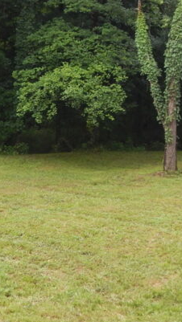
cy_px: 96
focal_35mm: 64
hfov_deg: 18.8
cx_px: 126
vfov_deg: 32.4
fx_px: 548
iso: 200
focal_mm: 4
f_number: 3
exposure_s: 1/400
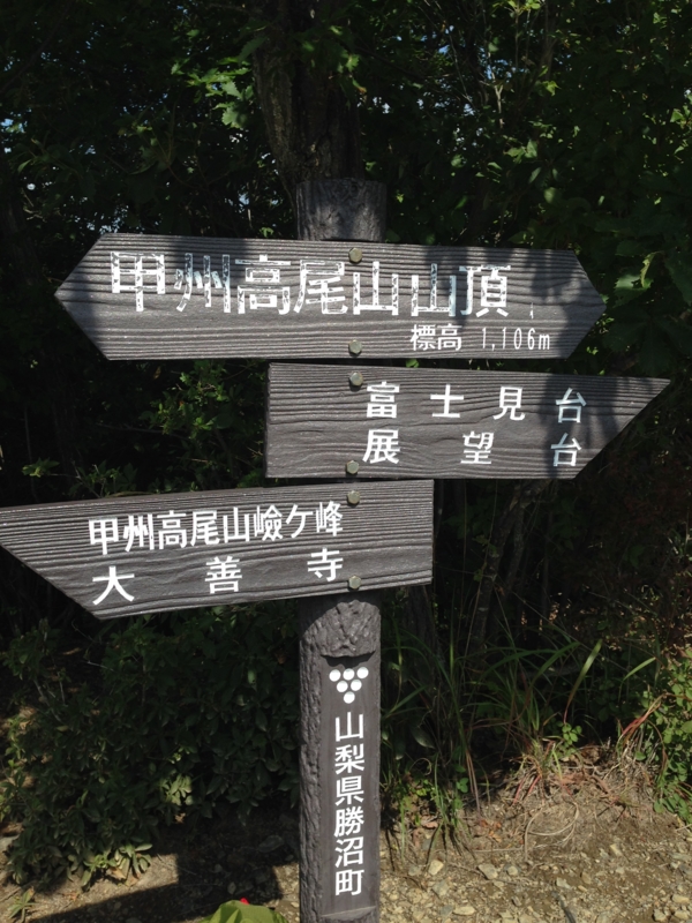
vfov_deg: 55.4
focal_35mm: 33
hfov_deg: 42.9
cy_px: 462
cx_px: 346
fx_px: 880
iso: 50
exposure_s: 1/1427
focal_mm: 4.12
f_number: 2.4
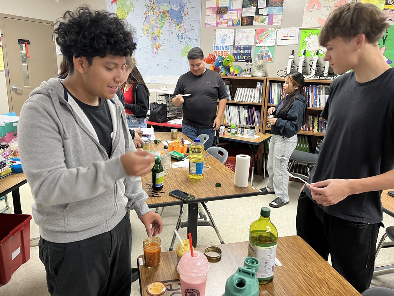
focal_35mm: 26
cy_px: 148
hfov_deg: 67.3
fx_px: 296
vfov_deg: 53.1
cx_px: 197
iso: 125
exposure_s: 1/42
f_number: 1.6
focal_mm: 5.1
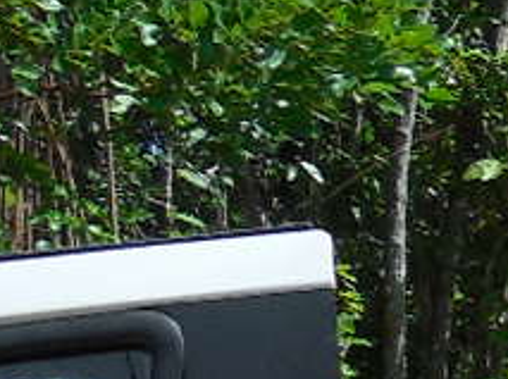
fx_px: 4410
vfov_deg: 4.9
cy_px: 541
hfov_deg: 5.8
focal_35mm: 301
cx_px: 1844
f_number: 3.6
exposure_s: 1/1250
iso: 125
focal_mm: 7.1
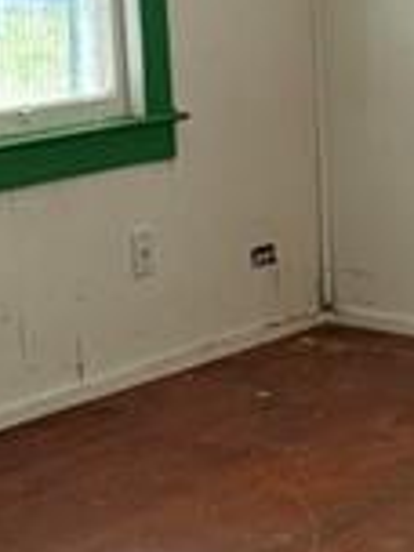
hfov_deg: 11.5
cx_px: 686
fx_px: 1930
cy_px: 214
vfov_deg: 16.3
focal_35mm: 121
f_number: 1.78
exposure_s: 1/76
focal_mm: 6.76
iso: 200
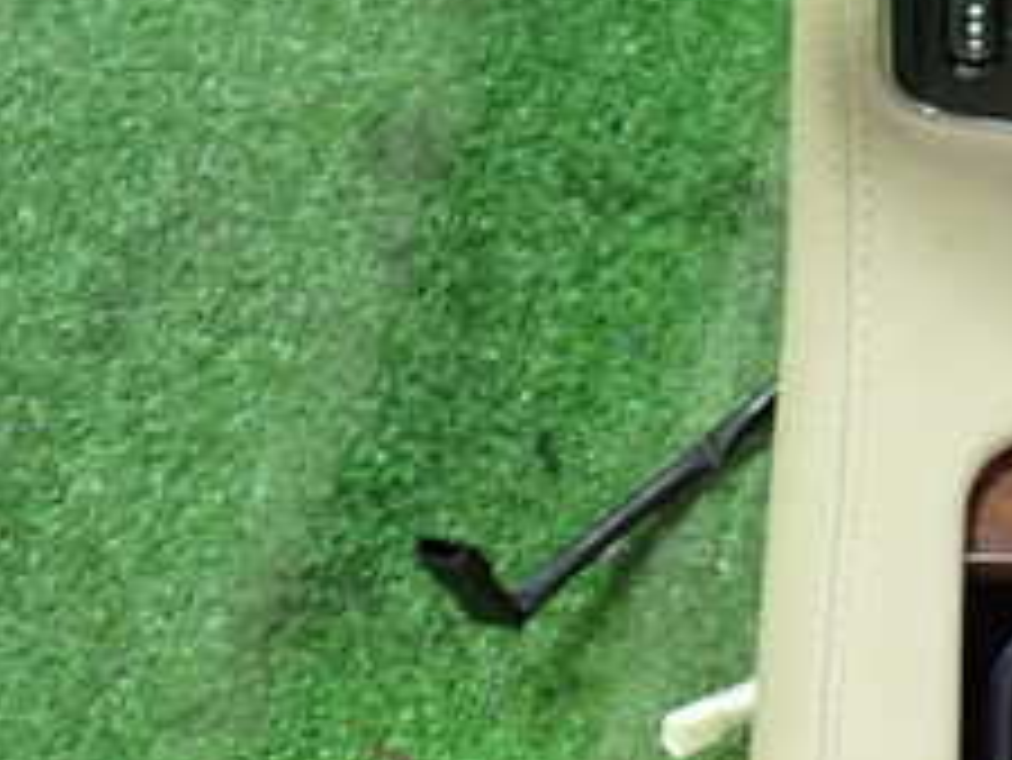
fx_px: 2340
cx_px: 1187
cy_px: 328
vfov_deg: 18.4
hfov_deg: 22.6
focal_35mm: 80
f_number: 2.3
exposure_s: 1/30
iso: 640
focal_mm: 5.4
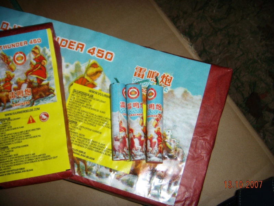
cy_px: 103
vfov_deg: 37.7
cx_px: 137
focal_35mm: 38
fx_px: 301
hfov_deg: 49.0
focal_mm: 6.4
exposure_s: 1/60.2
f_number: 3.5
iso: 64
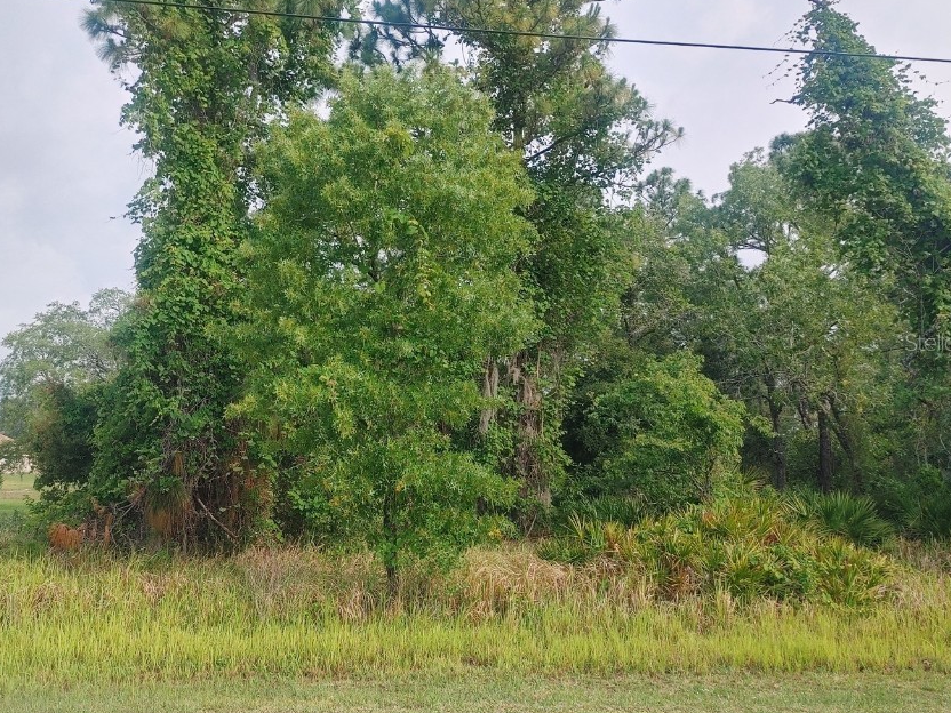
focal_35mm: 32
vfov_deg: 44.2
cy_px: 342
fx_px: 879
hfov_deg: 56.7
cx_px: 427
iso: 50
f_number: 1.8
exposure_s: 1/1149
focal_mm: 4.81
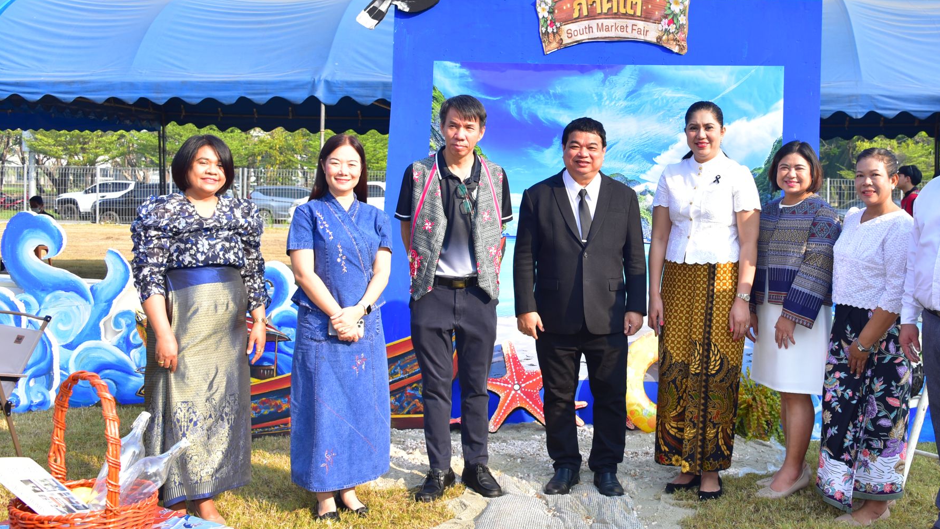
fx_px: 1022
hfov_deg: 48.7
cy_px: 208
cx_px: 612
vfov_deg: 28.9
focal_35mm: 41
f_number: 6.3
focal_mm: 28
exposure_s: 1/200
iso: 160
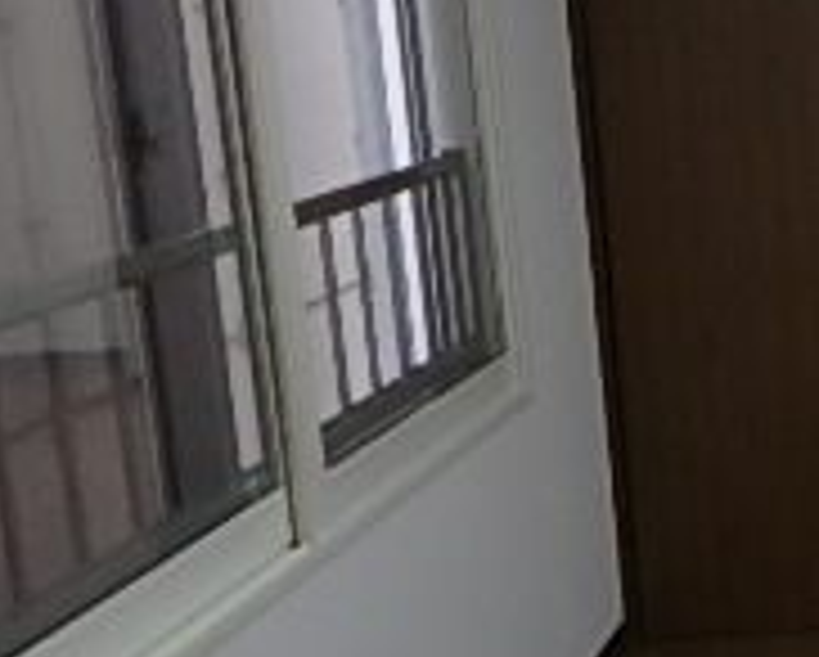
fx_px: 1747
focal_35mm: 72
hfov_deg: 20.1
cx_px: 1418
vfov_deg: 21.3
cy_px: 270
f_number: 3.5
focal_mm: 3.7
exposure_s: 1/60
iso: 400
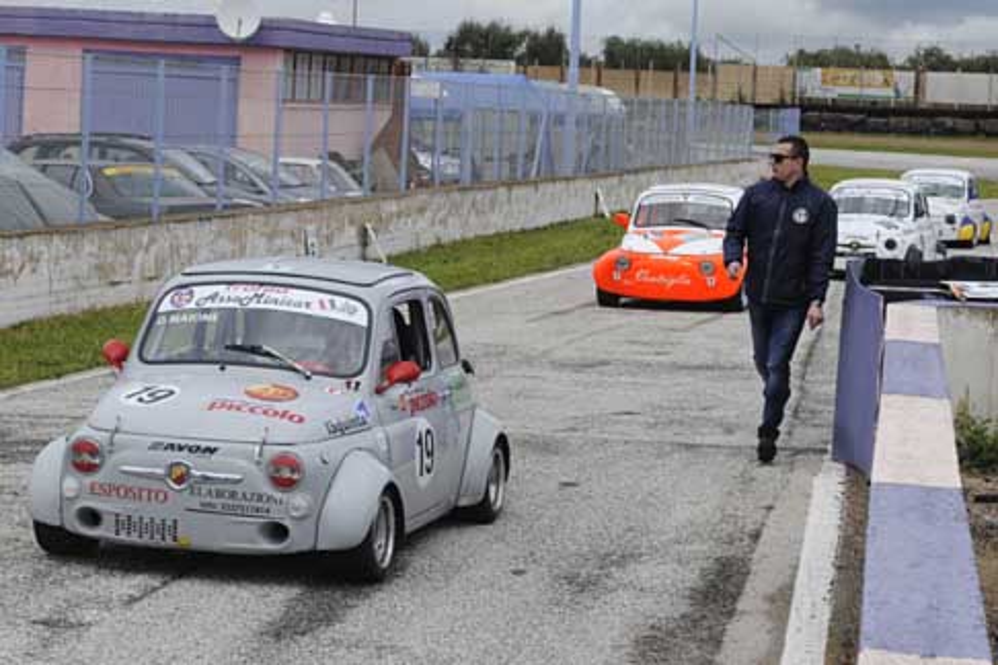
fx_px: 2287
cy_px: 332
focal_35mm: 82
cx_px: 499
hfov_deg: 24.6
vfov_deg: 16.6
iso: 100
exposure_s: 1/320
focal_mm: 55
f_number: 9
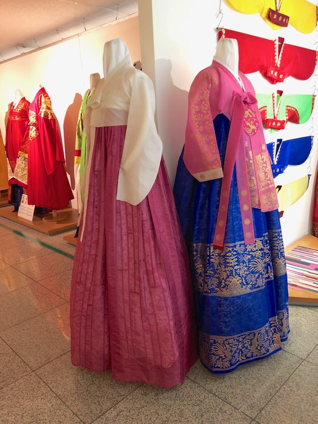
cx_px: 159
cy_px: 212
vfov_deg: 63.4
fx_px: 343
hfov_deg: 49.7
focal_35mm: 28
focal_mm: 3.99
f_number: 1.8
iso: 80
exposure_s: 1/5
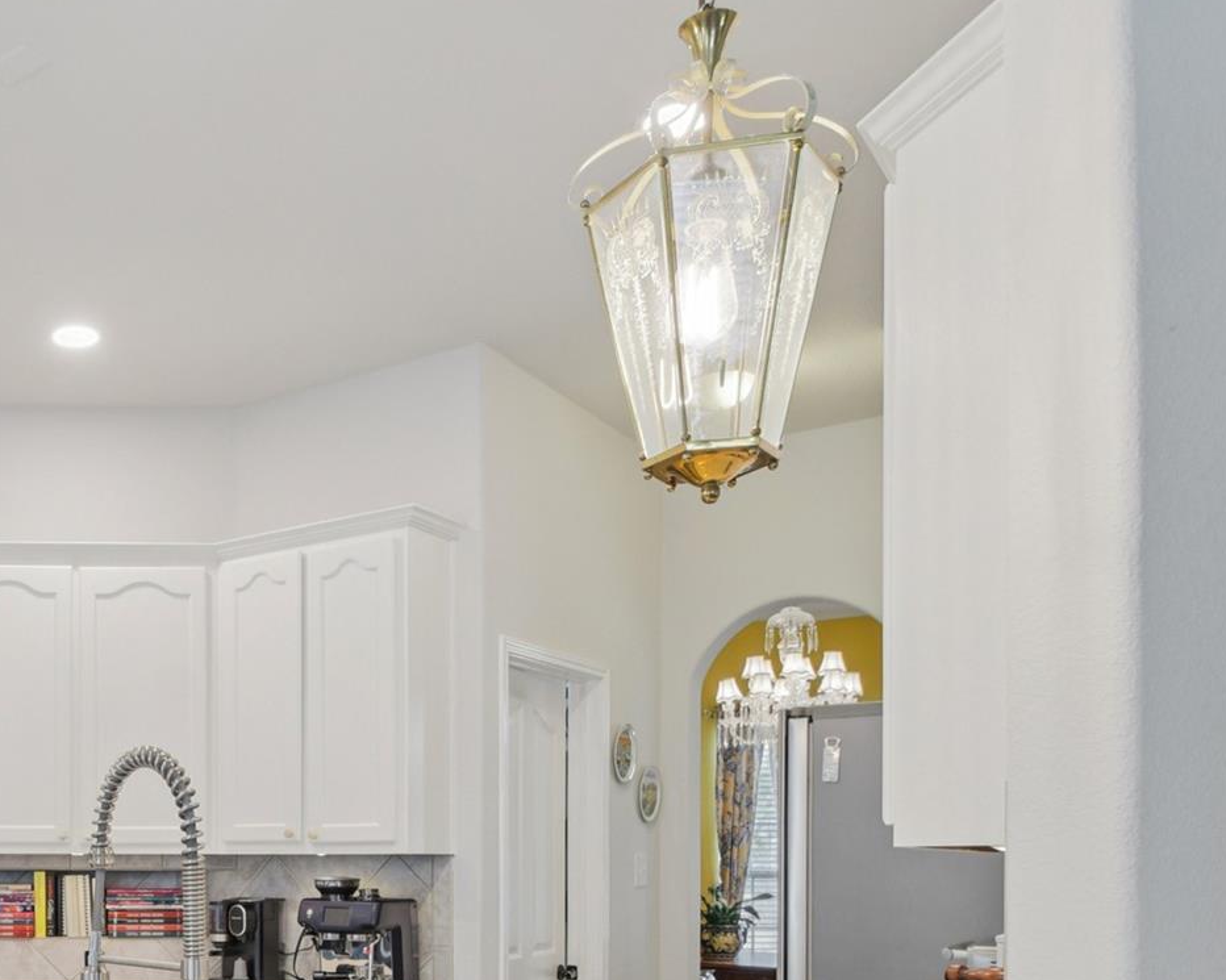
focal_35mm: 33
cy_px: 820
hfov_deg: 47.5
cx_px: 75
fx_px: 1197
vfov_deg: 42.0
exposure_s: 1/6
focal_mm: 11
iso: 400
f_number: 8
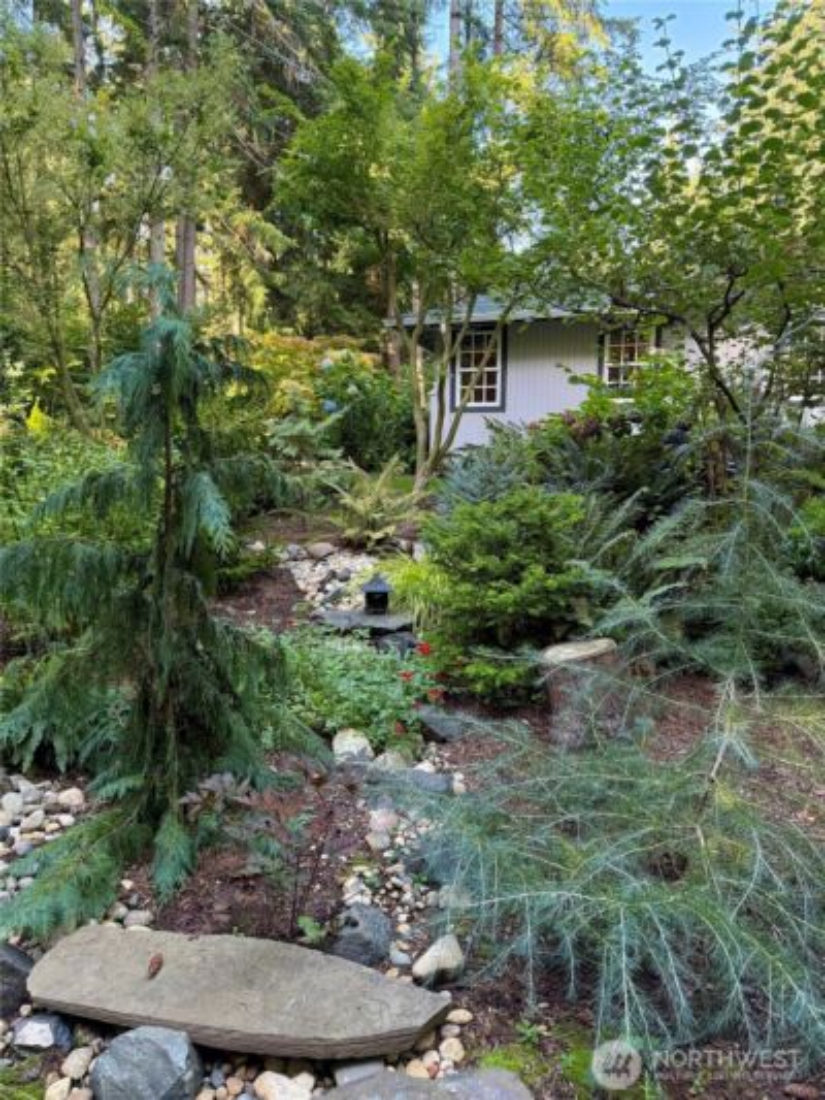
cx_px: 412
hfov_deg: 56.8
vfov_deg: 71.6
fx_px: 762
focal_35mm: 24
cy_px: 550
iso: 200
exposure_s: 1/115
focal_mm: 6.76
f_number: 1.78
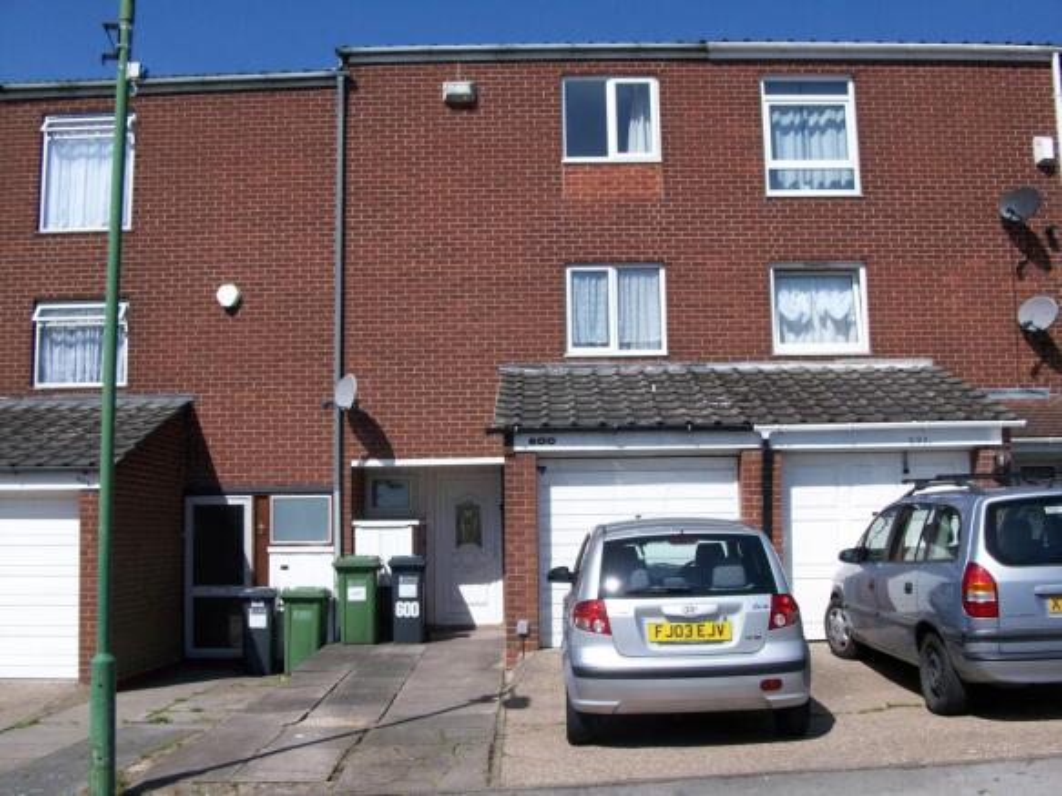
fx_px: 1043
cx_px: 531
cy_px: 398
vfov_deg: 41.8
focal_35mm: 34
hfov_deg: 54.0
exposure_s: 1/422
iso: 64
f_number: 5.5
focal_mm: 5.7
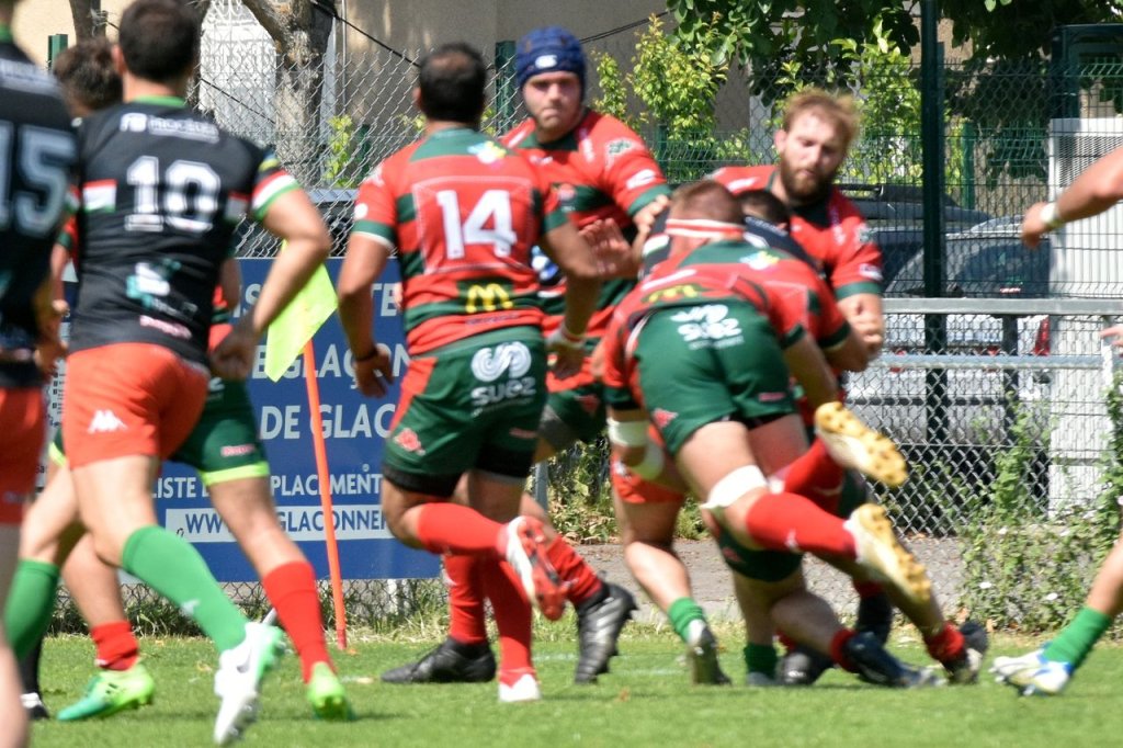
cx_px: 562
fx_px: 14032
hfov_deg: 4.6
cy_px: 374
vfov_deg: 3.1
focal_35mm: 450
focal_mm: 300
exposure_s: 1/1600
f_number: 9
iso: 800
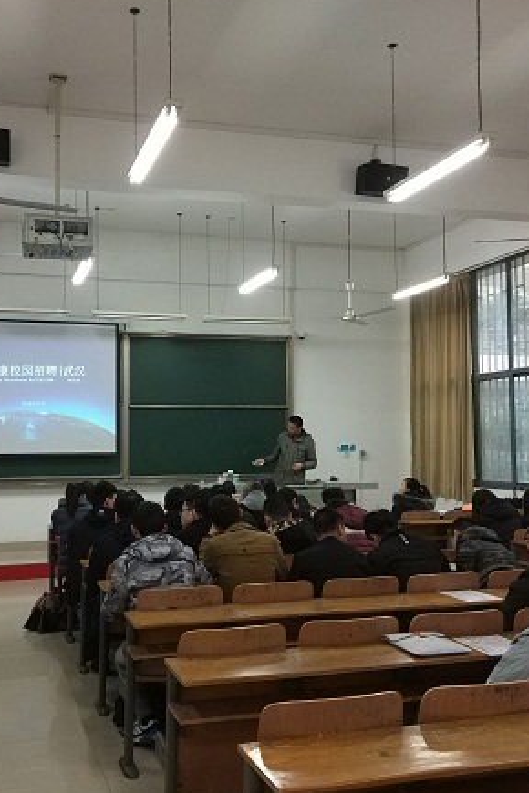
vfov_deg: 57.2
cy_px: 396
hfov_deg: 39.7
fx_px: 727
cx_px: 199
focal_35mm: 33
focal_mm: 4.06
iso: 1000
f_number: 2
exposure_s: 1/33
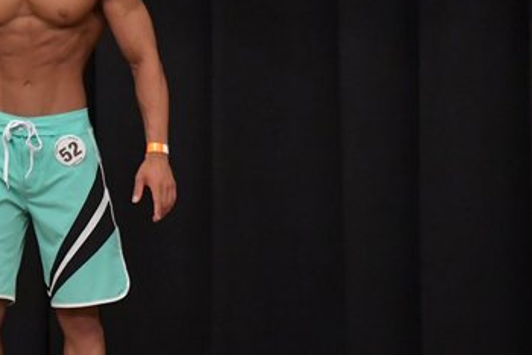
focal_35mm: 630
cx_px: 1
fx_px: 9317
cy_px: 127
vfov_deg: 2.2
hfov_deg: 3.3
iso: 6400
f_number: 5.6
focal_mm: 190
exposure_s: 1/400
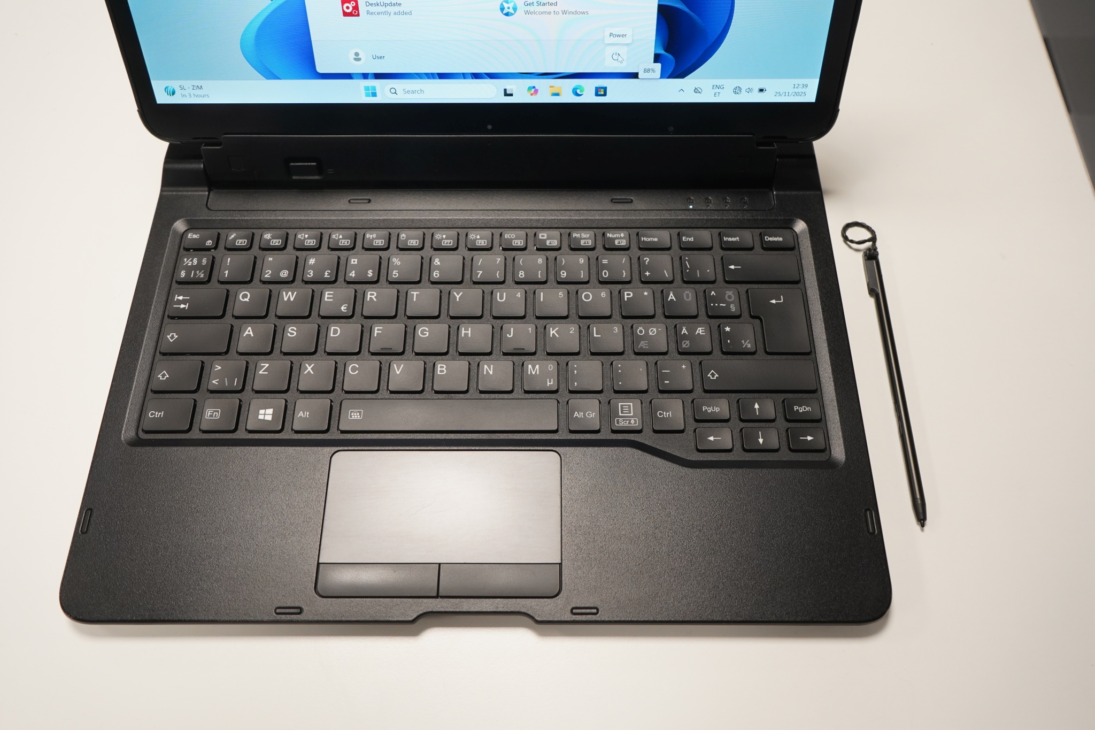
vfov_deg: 43.6
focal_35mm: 30
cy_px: 365
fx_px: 912
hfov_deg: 61.9
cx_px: 548
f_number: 7.1
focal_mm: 30
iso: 1600
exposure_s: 1/60
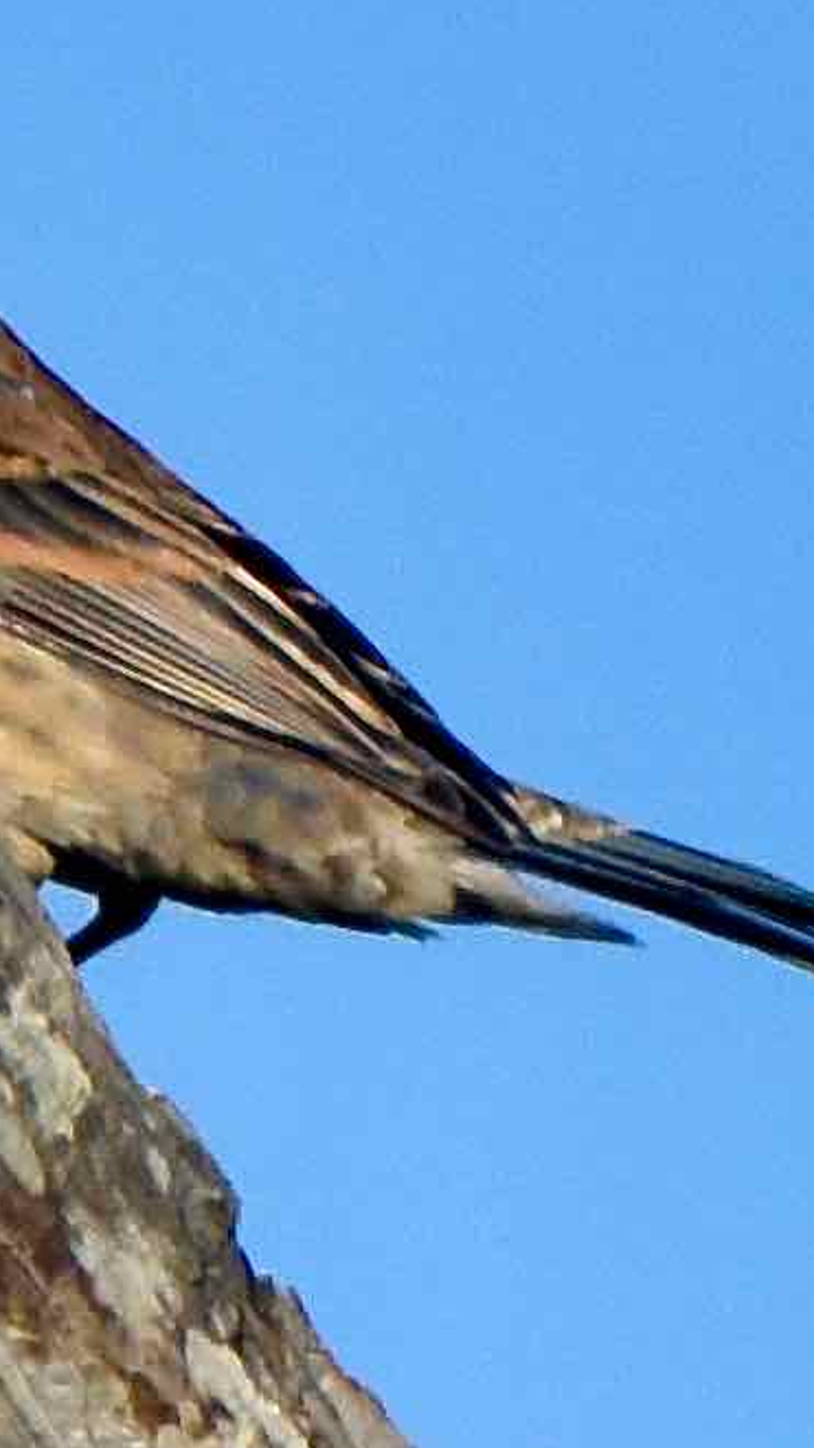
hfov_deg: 1.0
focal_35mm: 1219
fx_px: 46799
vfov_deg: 1.8
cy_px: 616
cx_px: -351
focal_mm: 600
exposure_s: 1/4000
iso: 1600
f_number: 9
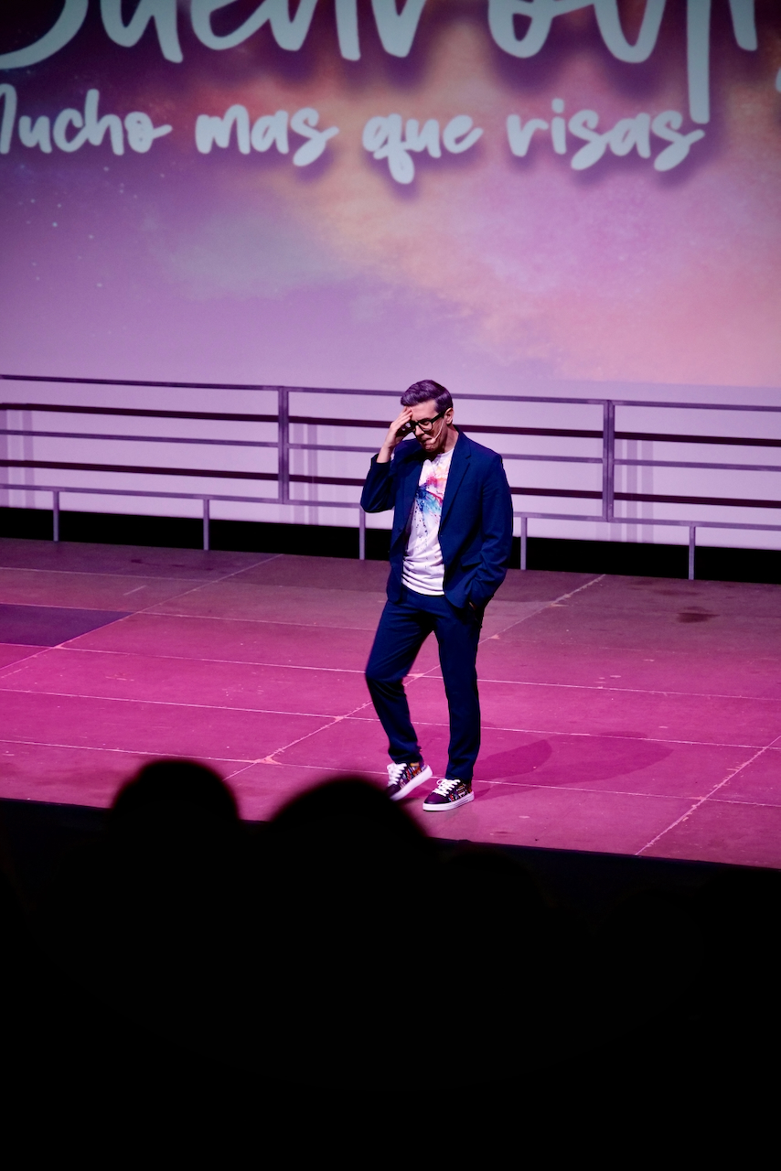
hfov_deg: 13.0
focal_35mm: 105
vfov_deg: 19.5
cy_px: 586
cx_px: 390
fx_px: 3415
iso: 6400
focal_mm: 105
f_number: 4
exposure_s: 1/160
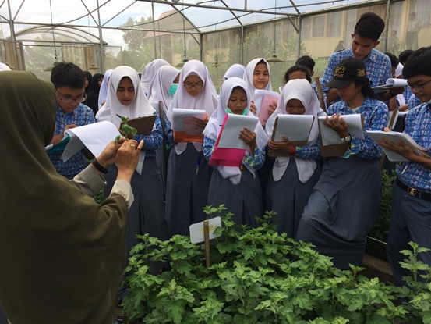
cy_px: 162
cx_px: 216
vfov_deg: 48.2
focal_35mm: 29
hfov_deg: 61.6
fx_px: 361
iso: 32
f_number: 2.2
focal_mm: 4.15
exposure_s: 1/1140
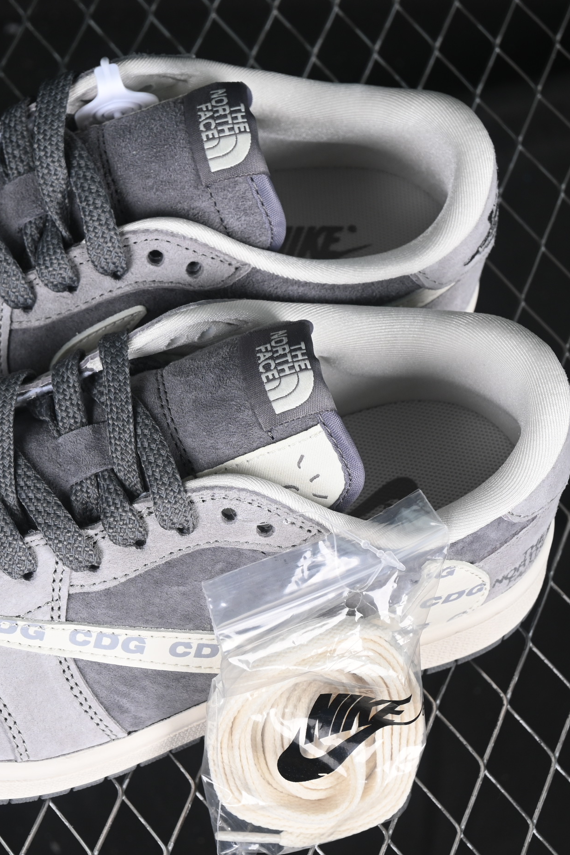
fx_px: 2684
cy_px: 426
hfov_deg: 12.1
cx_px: 92
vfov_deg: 18.1
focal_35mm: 113
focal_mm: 50
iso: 160
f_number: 7.1
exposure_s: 1/60
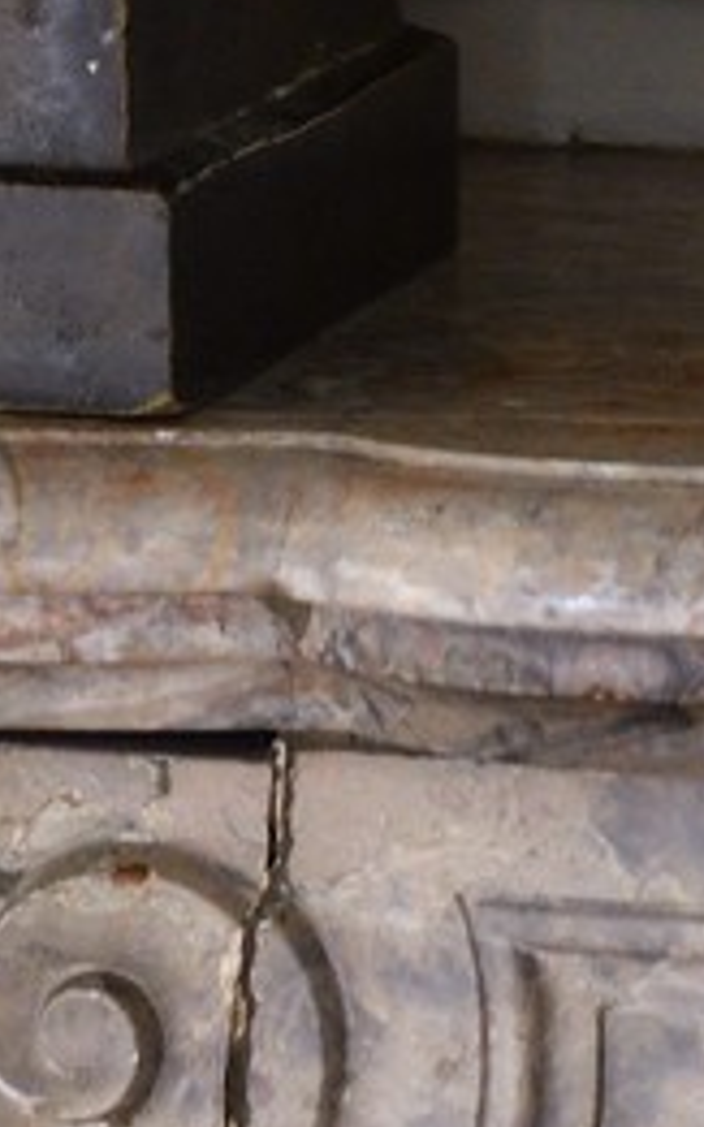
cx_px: 358
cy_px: -1615
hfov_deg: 3.8
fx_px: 10720
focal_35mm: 349
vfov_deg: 5.8
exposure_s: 1/30
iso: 1000
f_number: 4.5
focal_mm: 56
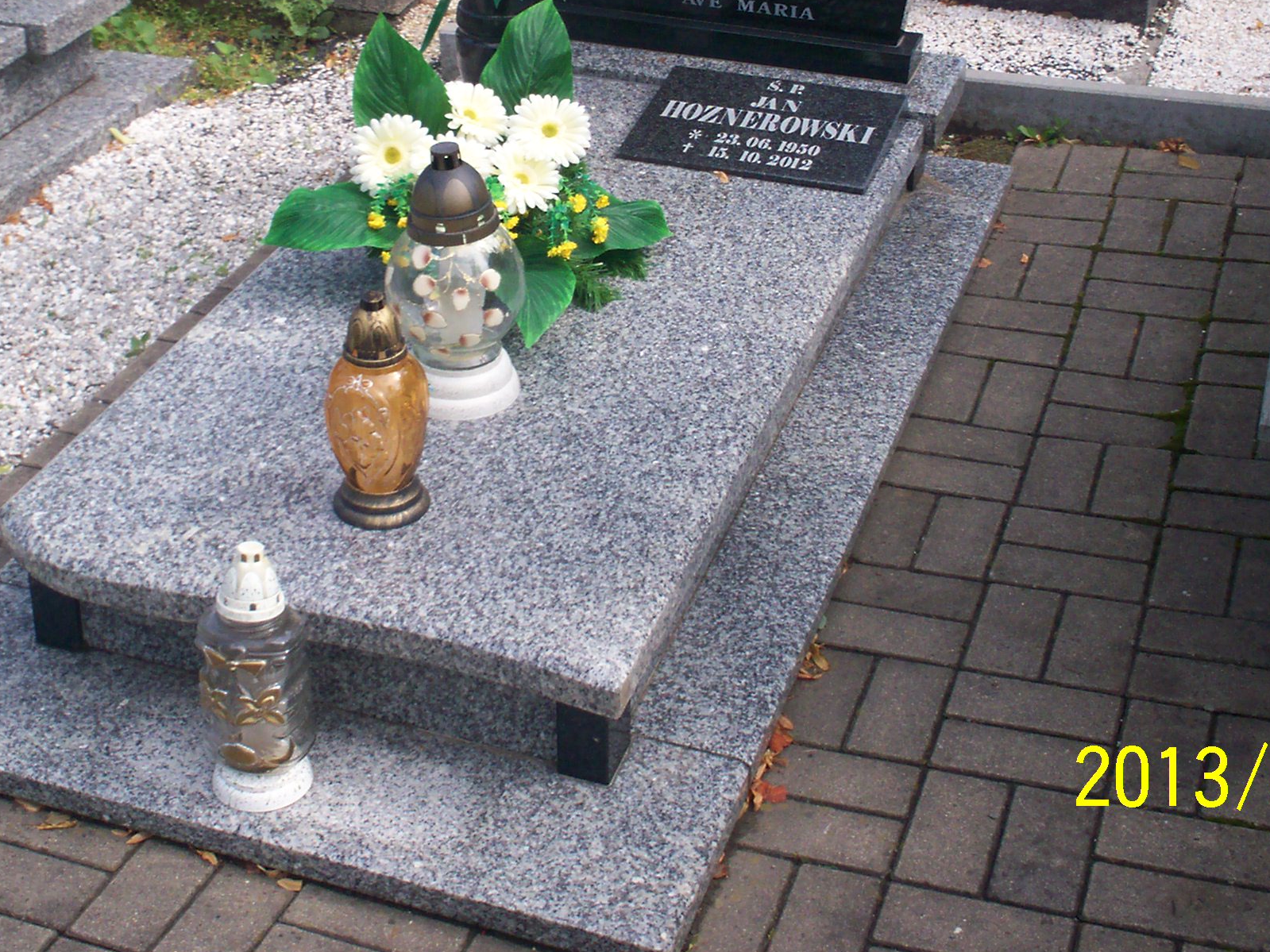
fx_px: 2128
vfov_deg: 24.9
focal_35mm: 58
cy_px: 212
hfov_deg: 33.2
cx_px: 549
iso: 100
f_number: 4.5
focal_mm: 6
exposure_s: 1/303
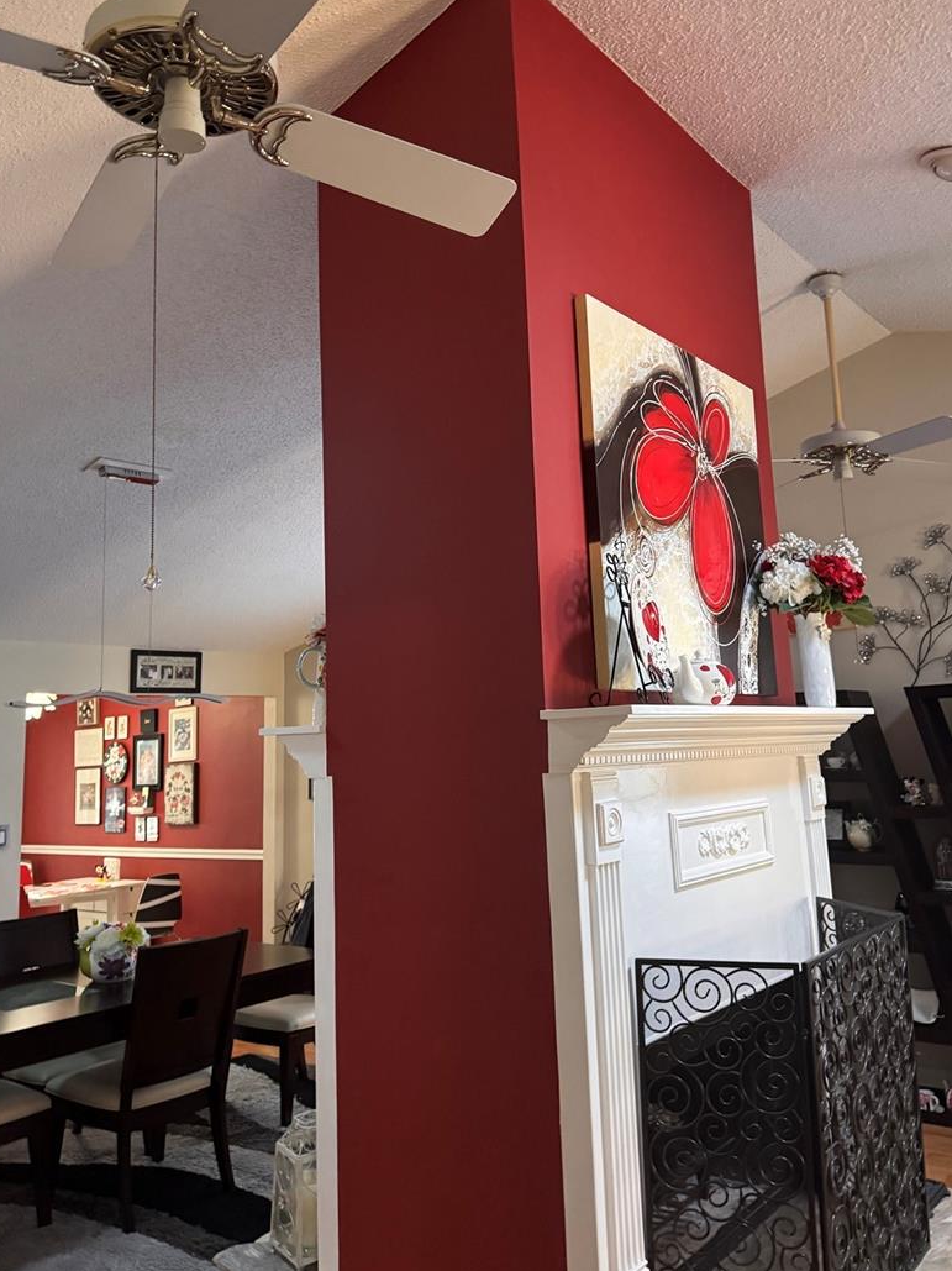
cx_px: 503
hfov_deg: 49.7
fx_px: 1027
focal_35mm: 28
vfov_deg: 63.3
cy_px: 576
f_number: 1.78
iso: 800
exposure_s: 1/45
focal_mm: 6.76
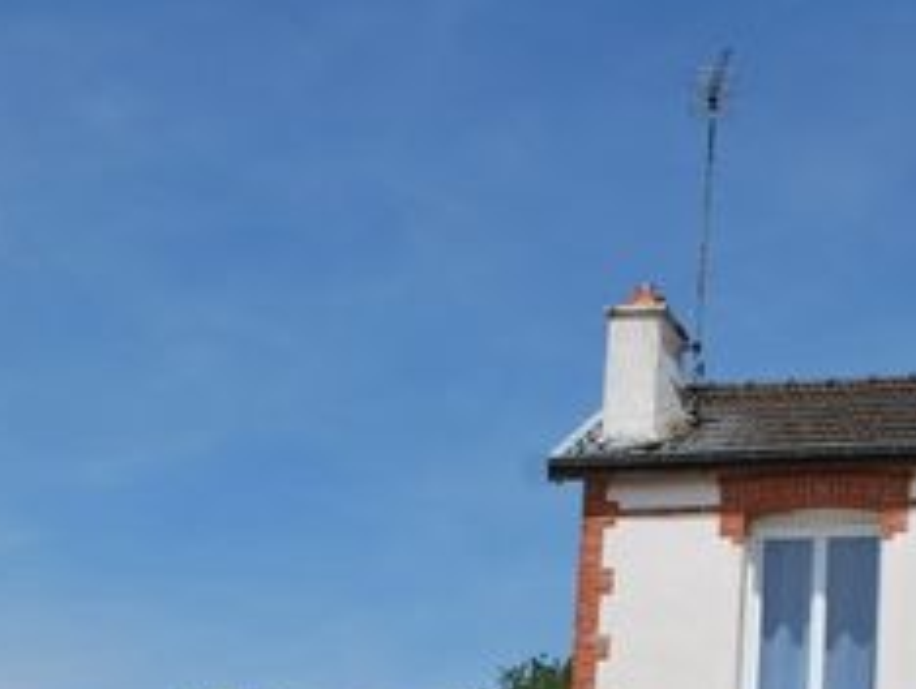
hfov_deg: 26.2
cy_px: 779
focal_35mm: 74
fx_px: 1960
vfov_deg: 19.0
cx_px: 587
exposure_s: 1/500
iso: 100
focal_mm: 20
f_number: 8
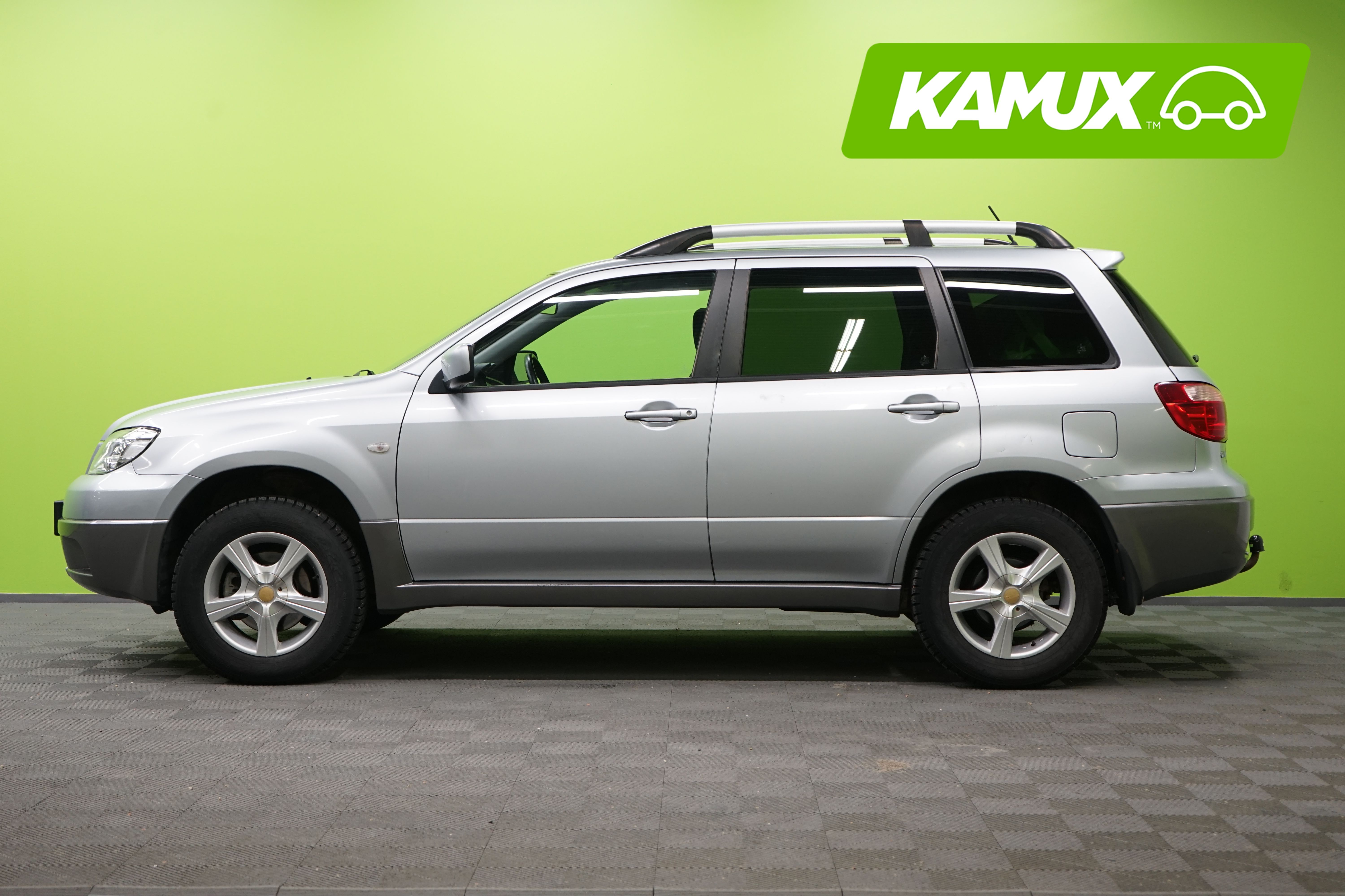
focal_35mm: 54
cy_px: 448
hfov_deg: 36.9
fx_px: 2017
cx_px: 672
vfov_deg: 25.1
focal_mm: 54
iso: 640
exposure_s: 1/50
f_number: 5
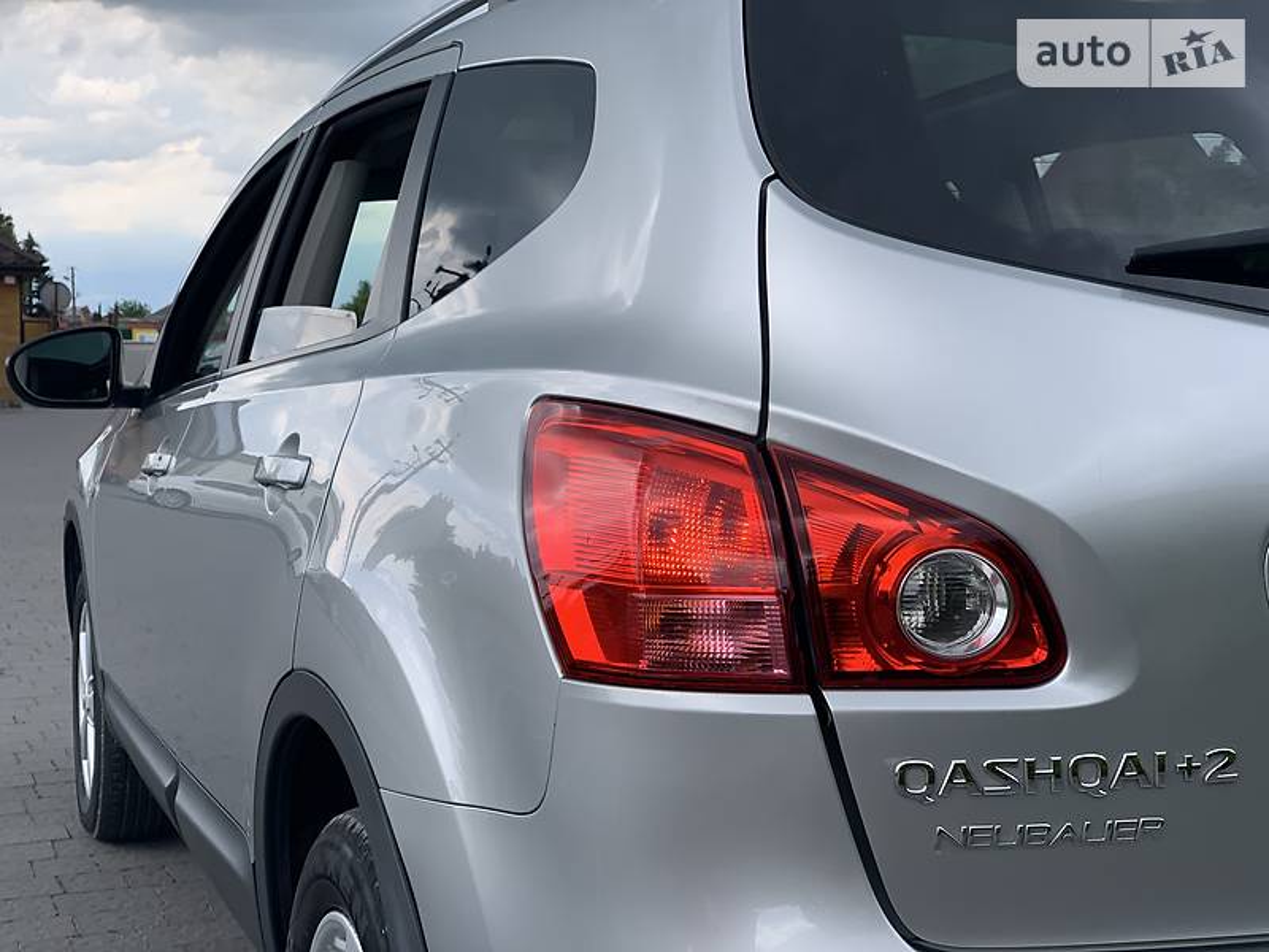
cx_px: 634
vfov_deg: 28.0
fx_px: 1906
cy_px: 476
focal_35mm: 52
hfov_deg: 36.8
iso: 16
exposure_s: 1/369
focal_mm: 6
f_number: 2.4
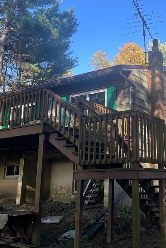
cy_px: 111
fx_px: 276
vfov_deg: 48.4
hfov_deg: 32.3
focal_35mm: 40
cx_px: 139
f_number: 1.6
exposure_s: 1/687
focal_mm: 5.1
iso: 32
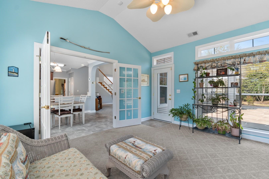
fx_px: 112
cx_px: 134
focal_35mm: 15
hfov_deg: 100.4
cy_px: 90
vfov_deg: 77.3
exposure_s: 1/100
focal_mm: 10
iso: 100
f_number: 5
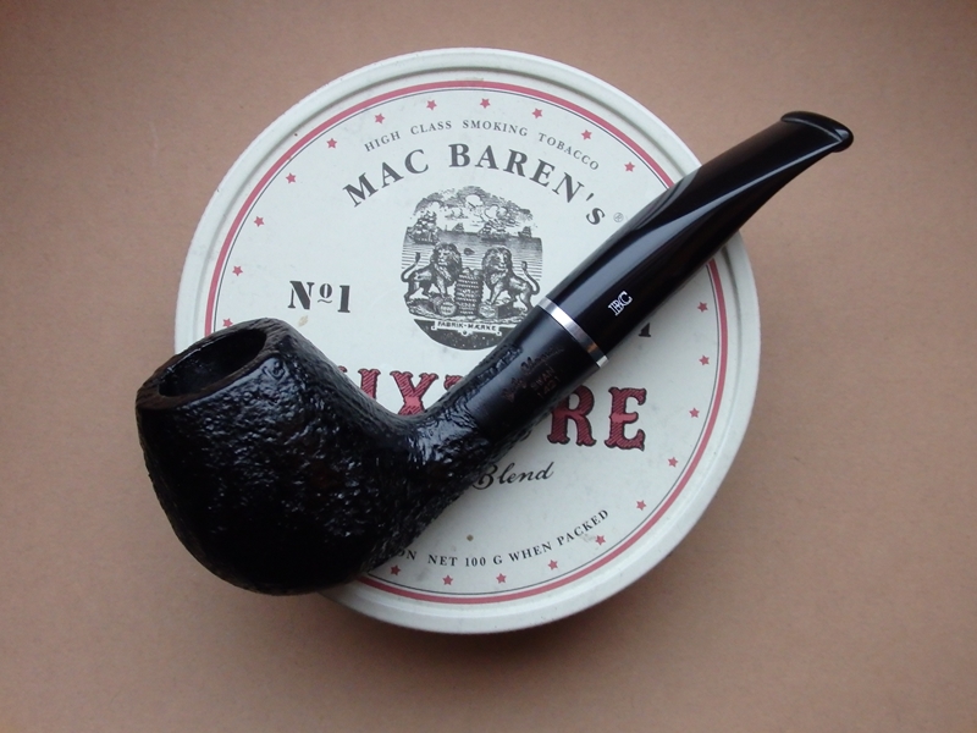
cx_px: 488
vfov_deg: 38.7
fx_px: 1044
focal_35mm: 37
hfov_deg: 50.1
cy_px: 366
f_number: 3.6
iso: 1000
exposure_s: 1/15
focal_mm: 6.6
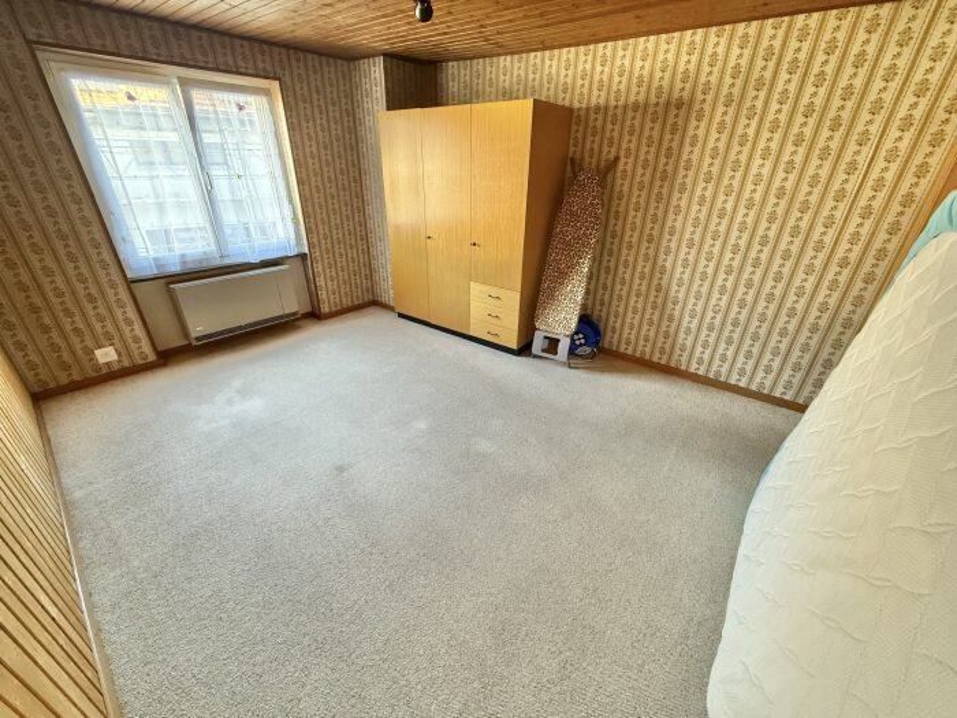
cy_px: 359
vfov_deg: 85.7
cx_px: 478
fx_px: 387
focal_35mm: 14
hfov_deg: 102.1
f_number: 2.2
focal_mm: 2.22
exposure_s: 1/50
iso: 400
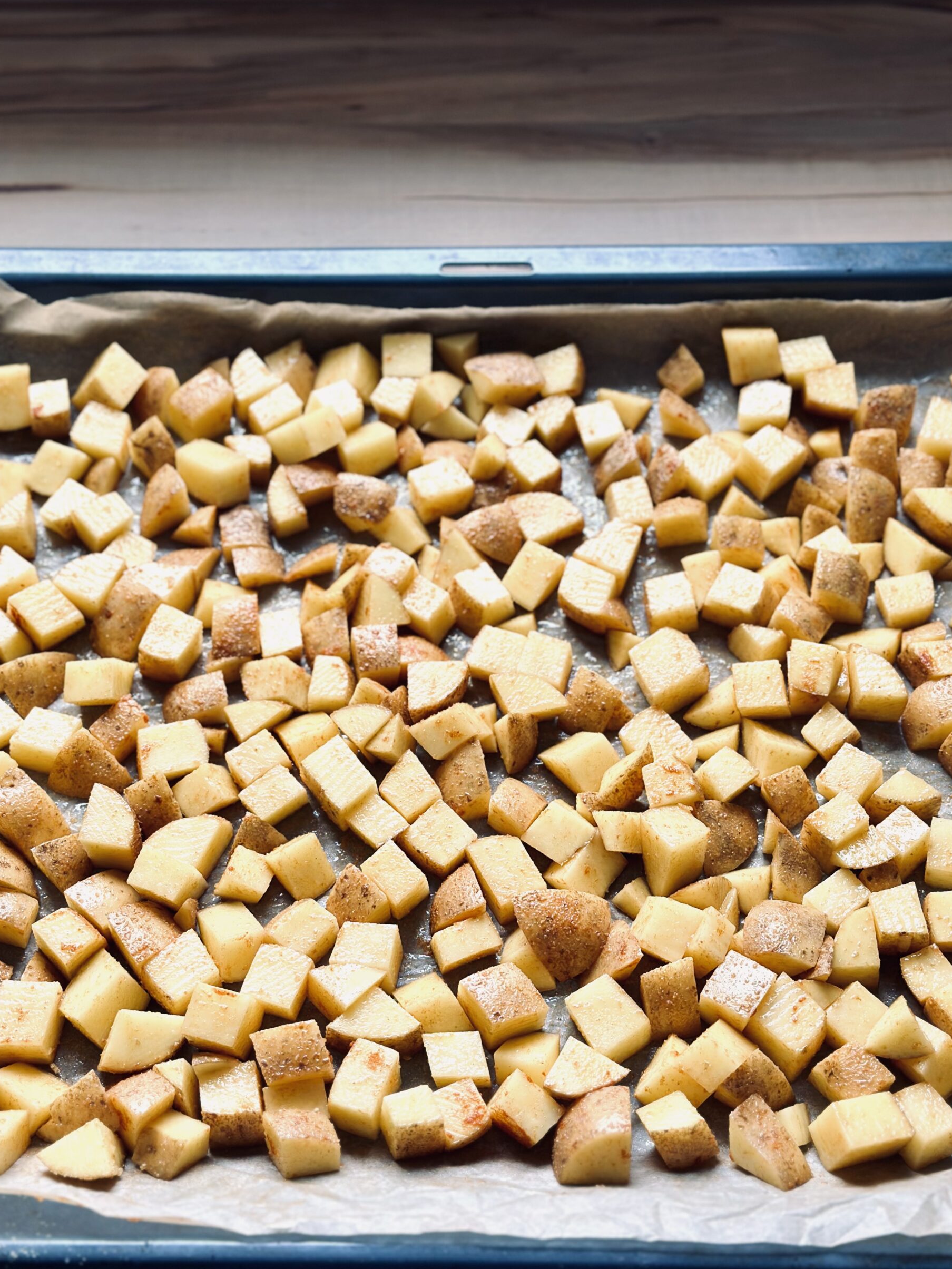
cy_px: 668
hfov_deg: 28.6
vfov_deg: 37.5
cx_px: 459
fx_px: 1870
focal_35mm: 51
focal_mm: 6.86
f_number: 1.78
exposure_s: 1/131
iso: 64
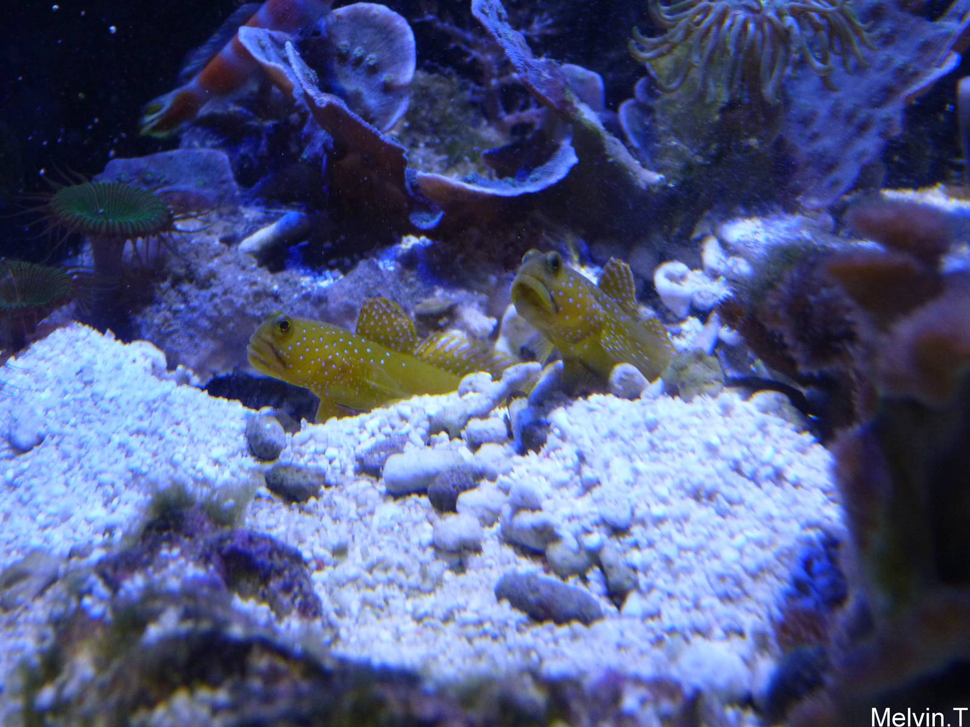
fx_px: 1345
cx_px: 485
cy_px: 364
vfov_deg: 30.3
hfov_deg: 39.7
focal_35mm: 48
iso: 400
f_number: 3.2
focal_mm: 8.5
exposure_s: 1/30
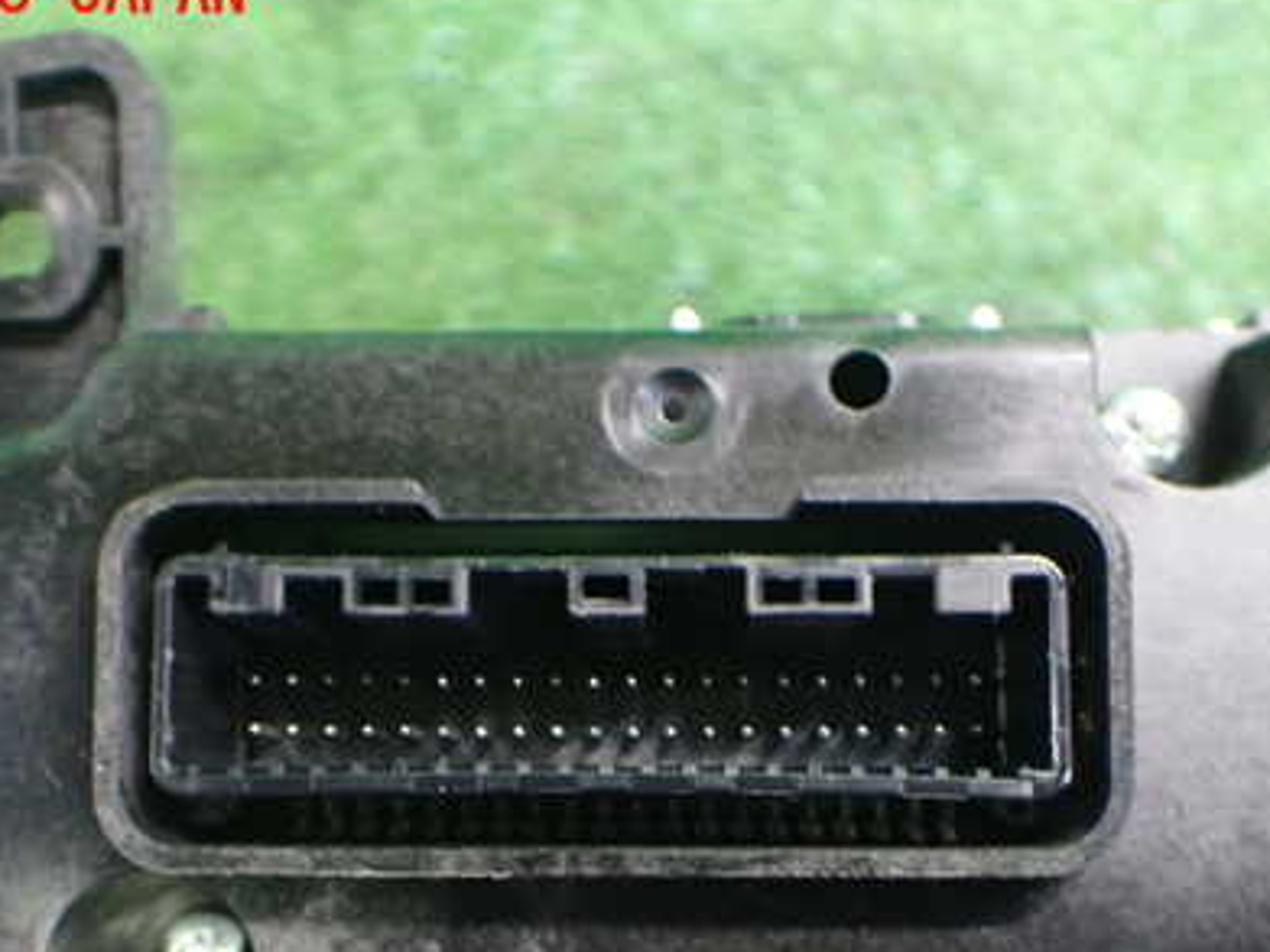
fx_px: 1687
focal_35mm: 46
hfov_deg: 41.3
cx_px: 630
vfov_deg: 31.1
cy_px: 682
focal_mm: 5.4
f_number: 2.3
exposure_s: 1/30
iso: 800
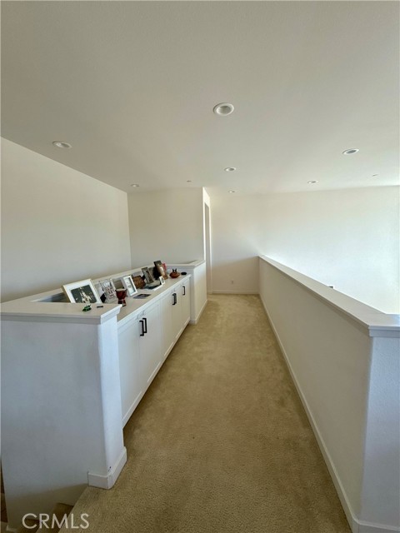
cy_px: 266
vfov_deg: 102.1
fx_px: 216
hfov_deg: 85.7
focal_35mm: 14
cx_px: 200
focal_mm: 2.22
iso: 100
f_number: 2.2
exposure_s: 1/99
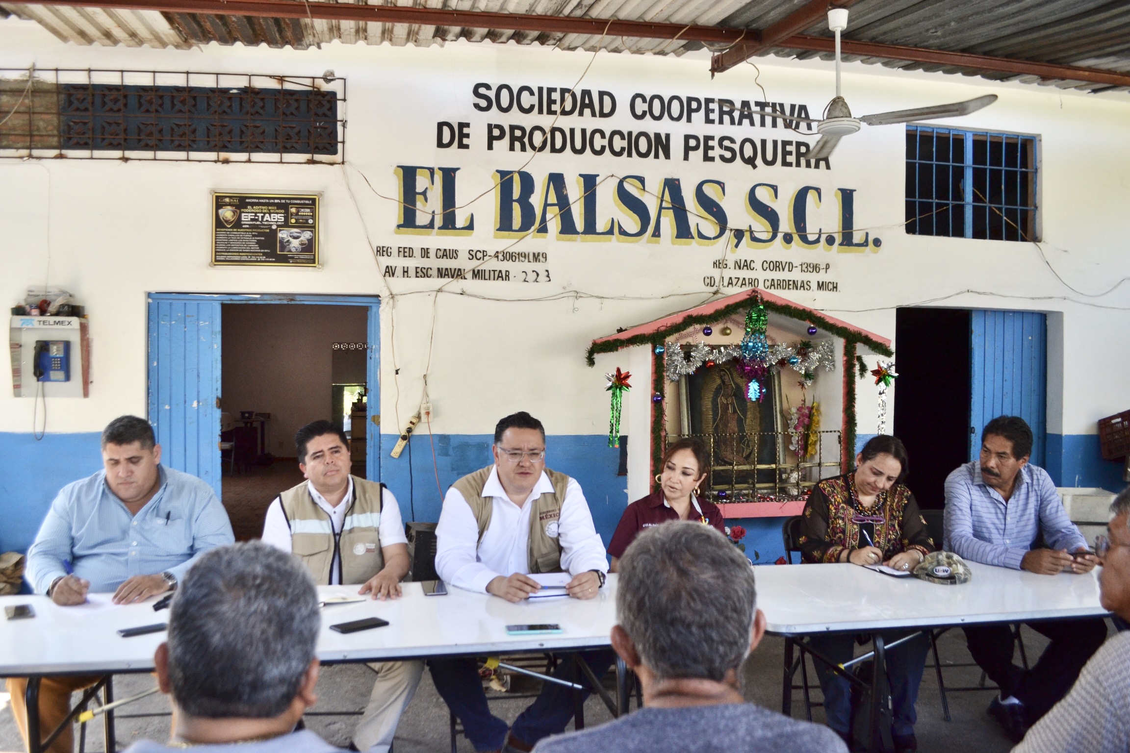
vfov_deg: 47.9
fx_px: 847
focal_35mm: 27
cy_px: 376
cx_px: 565
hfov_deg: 67.4
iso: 500
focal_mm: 18
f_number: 3.5
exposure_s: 1/320
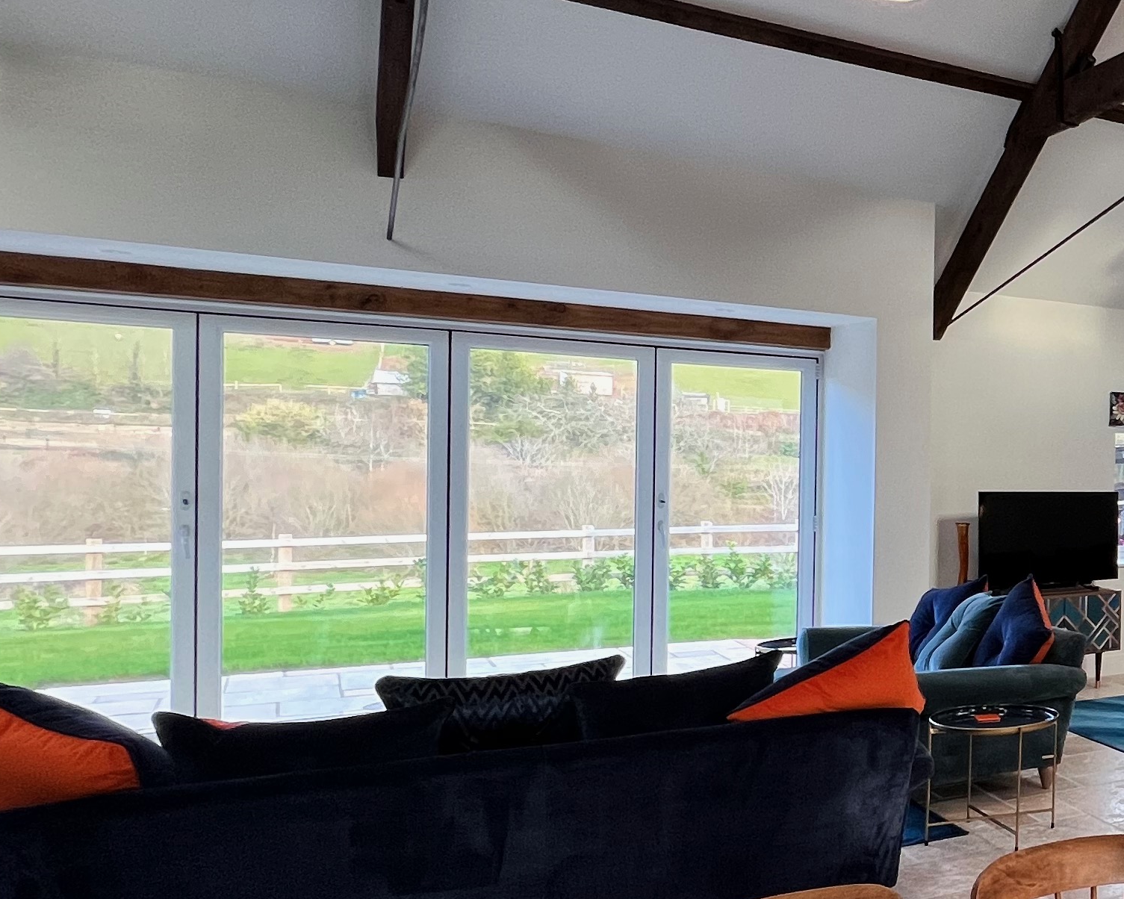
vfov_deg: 43.3
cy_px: 493
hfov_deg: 36.4
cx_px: 1435
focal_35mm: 34
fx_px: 1131
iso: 125
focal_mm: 1.57
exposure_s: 1/100
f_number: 1.8
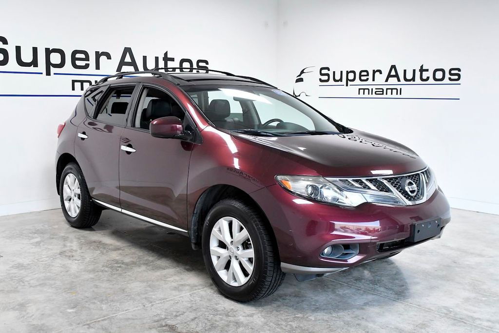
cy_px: 166
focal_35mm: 36
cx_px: 250
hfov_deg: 53.1
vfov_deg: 36.9
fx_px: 499
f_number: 4.5
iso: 2500
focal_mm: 24
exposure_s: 1/640
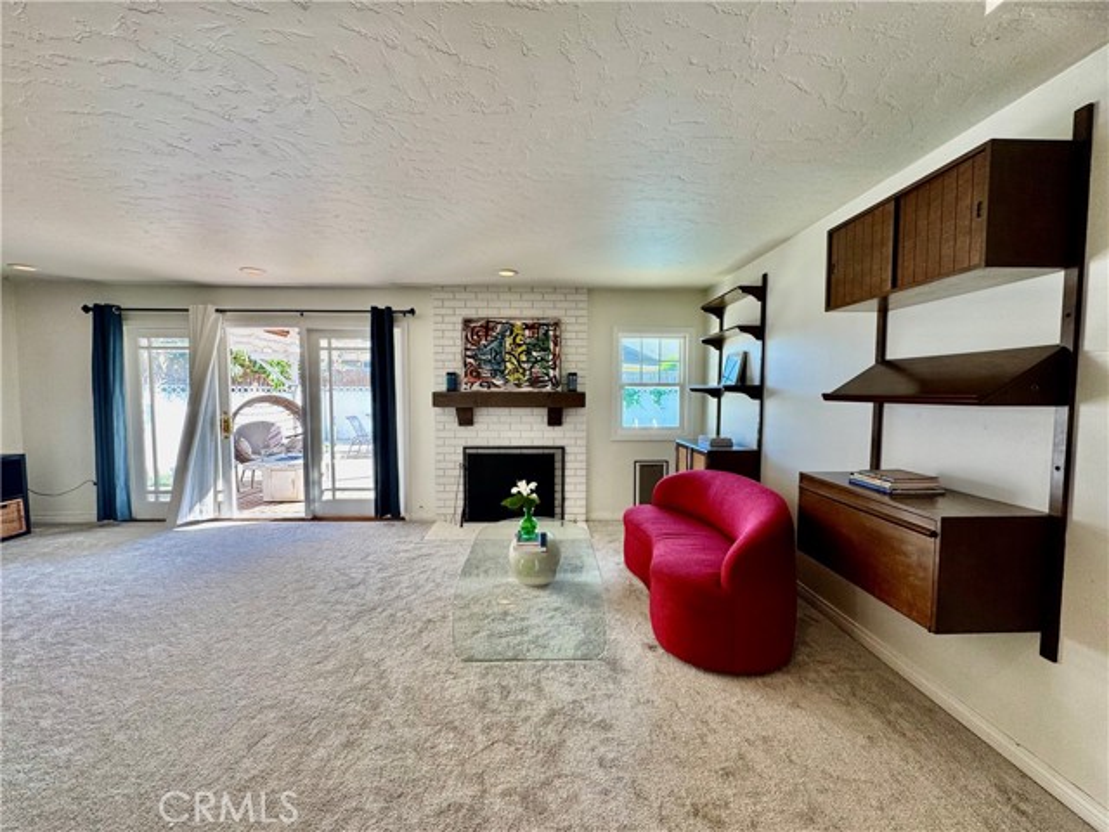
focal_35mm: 14
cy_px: 416
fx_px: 449
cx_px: 554
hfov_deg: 102.1
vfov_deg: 85.7
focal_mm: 2.22
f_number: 2.2
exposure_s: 1/120
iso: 100
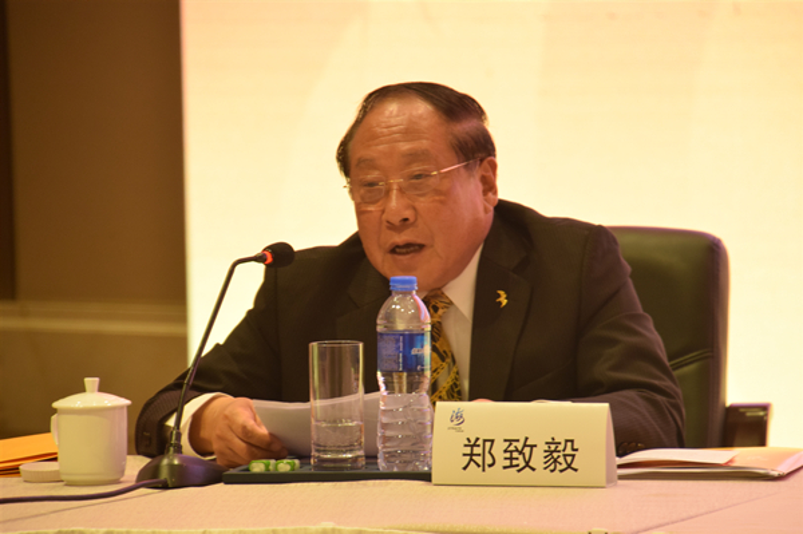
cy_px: 267
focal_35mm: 278
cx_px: 402
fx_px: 6185
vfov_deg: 4.9
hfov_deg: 7.4
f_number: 7.1
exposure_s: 1/30
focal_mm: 185
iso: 800
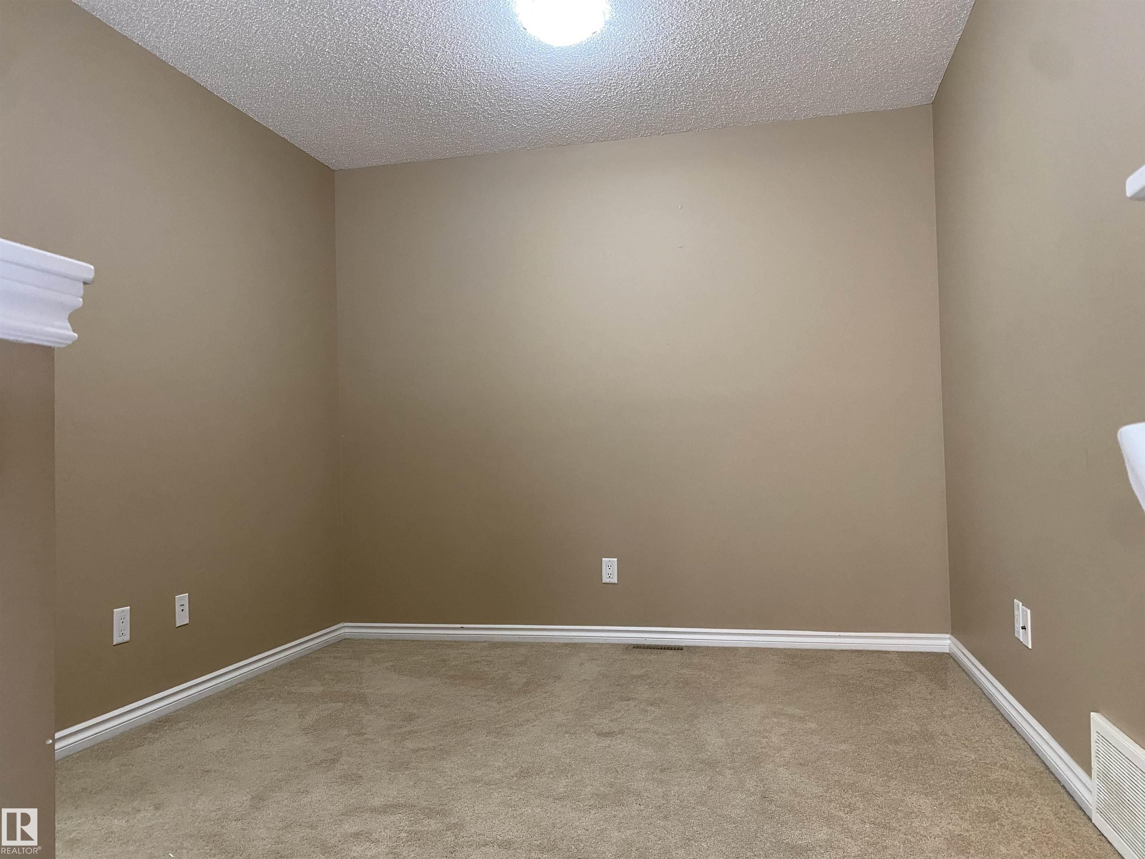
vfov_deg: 53.1
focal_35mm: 26
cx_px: 572
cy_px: 430
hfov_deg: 67.3
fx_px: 860
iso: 250
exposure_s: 1/60
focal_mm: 4.25
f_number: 1.8
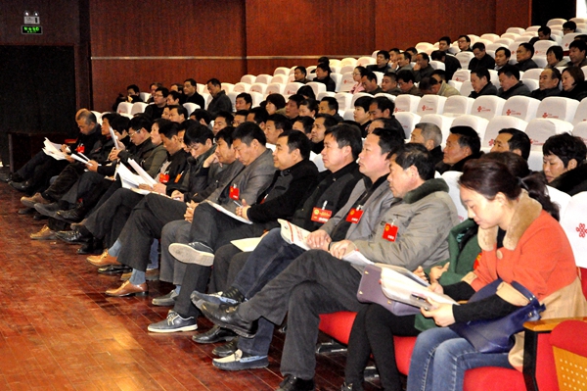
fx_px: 1173
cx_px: 294
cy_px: 196
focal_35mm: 72
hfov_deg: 28.1
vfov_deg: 18.9
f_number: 4.5
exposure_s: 1/60
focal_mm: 48
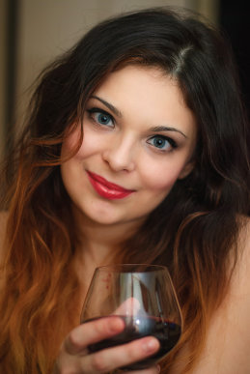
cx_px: 125
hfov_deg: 18.2
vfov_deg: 27.0
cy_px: 187
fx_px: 779
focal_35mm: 75
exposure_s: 1/80
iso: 100
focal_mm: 50
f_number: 2
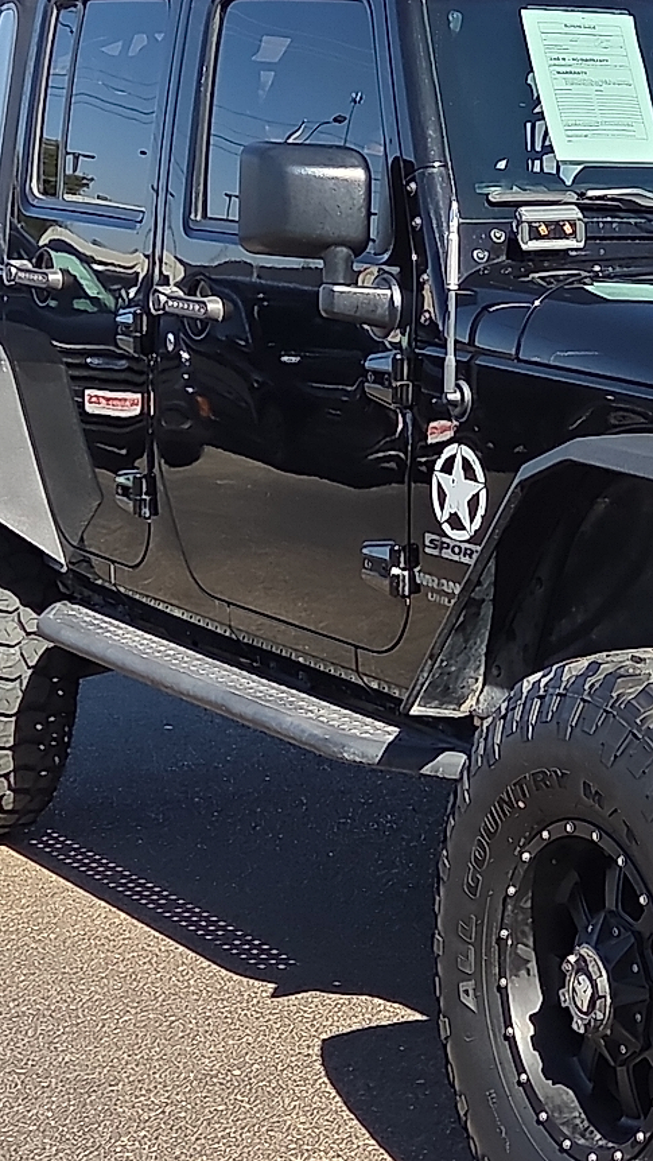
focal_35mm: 89
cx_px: 716
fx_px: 2739
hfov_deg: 13.3
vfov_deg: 23.9
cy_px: 606
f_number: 1.8
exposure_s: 1/1250
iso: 25
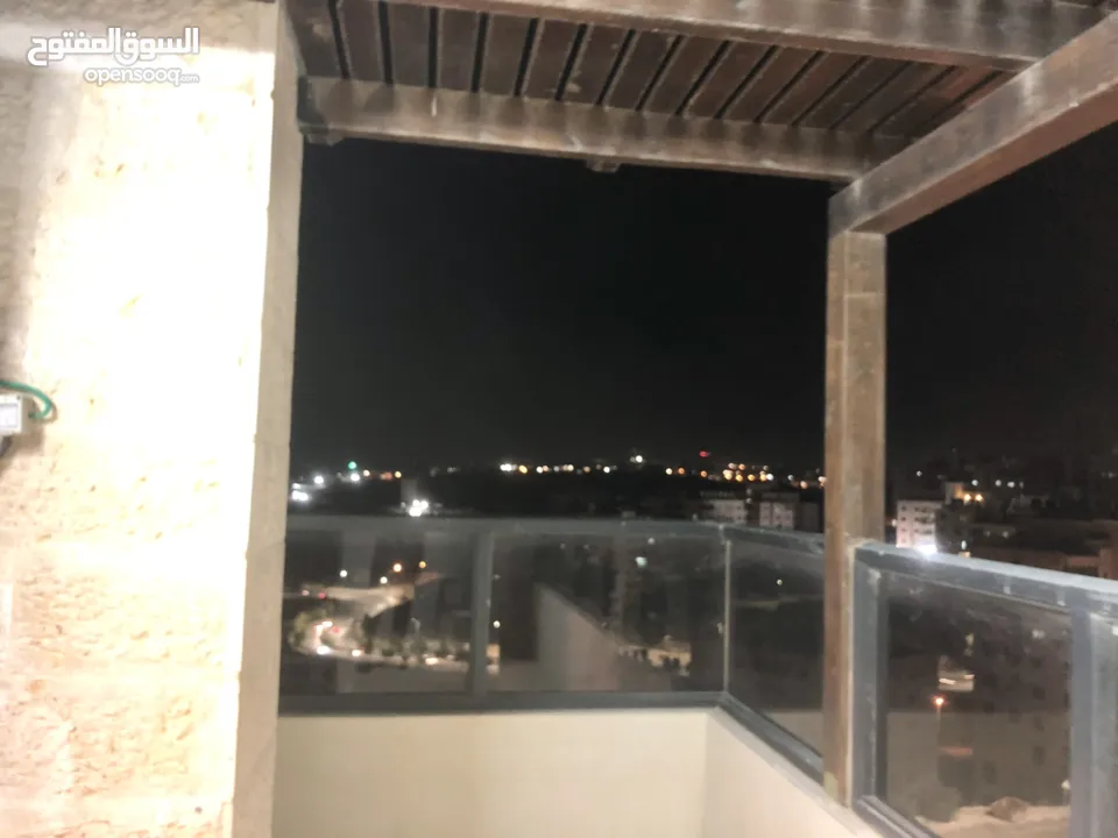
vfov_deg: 49.7
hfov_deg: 63.4
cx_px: 559
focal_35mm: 28
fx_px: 904
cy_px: 419
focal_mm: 3.99
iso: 125
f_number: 1.8
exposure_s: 1/6
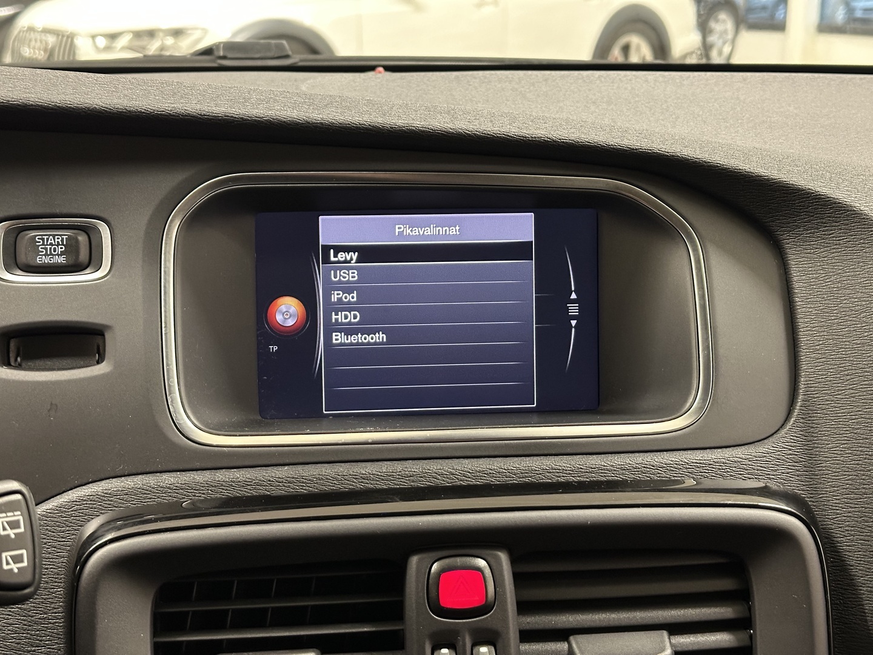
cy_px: 328
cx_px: 436
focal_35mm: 48
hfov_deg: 39.7
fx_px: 1211
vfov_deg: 30.3
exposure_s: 1/37
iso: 500
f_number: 1.78
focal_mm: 6.86
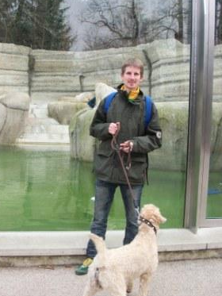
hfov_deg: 34.3
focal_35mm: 42
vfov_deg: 44.7
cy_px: 130
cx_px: 90
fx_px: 359
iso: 80
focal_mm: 6.3
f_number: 3.1
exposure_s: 1/250
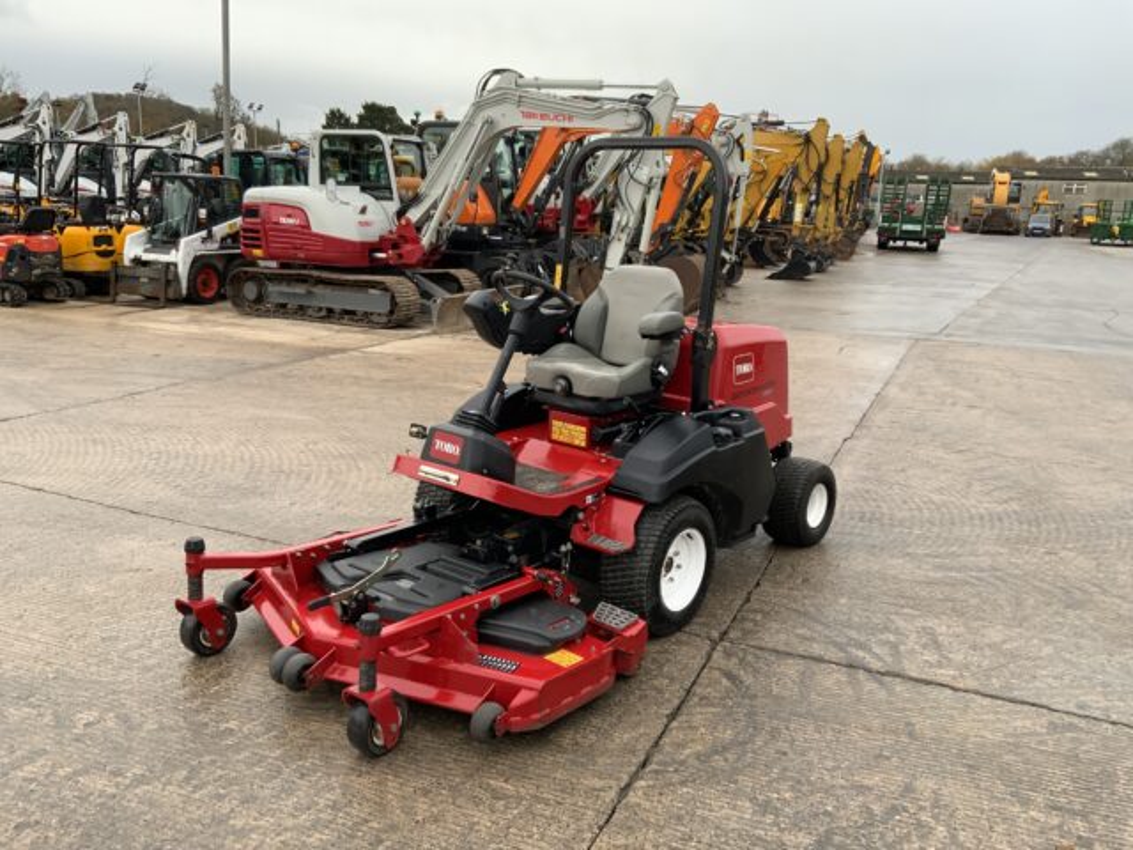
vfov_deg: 48.2
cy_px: 425
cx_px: 566
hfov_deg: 61.7
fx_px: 949
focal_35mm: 29
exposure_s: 1/198
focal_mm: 3
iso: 16
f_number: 1.8
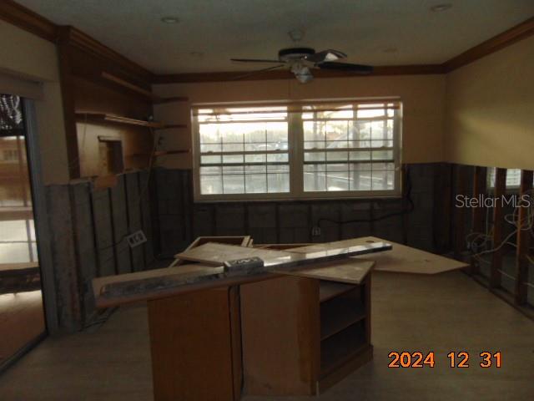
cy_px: 200
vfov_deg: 54.9
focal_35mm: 25
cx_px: 267
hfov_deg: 69.4
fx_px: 386
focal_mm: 4.5
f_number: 3
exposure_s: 1/30
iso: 200
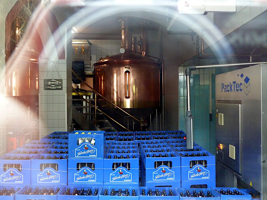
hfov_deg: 52.6
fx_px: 270
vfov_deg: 40.7
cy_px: 100
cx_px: 134
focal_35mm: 35
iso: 400
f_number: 3.5
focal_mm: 5.7
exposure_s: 1/13
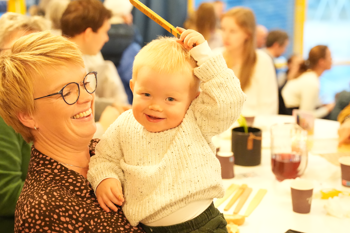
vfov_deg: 21.2
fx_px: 623
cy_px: 89
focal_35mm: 64
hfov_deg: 31.4
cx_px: 170
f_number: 2.8
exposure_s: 1/400
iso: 12800
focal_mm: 49.1
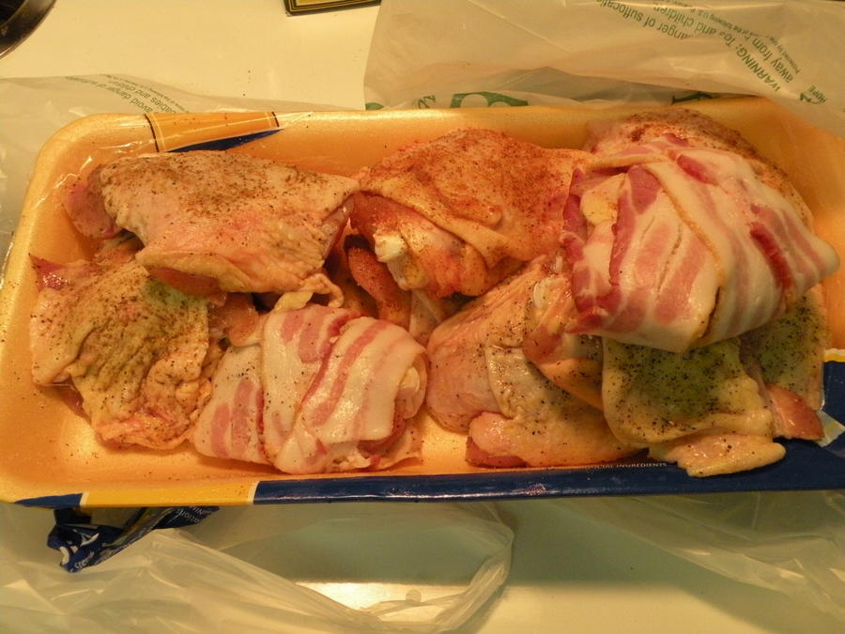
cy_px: 317
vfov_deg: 34.3
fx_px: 1025
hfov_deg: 44.8
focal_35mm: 42
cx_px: 422
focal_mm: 7.4
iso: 400
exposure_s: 1/45.6
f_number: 3.2
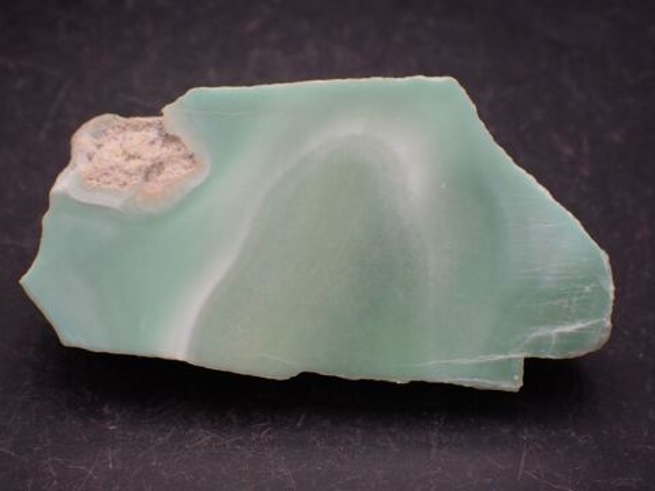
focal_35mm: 100
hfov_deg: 19.6
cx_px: 328
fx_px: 1892
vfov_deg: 14.8
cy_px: 246
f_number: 4.9
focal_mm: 18
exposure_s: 1/400
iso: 200
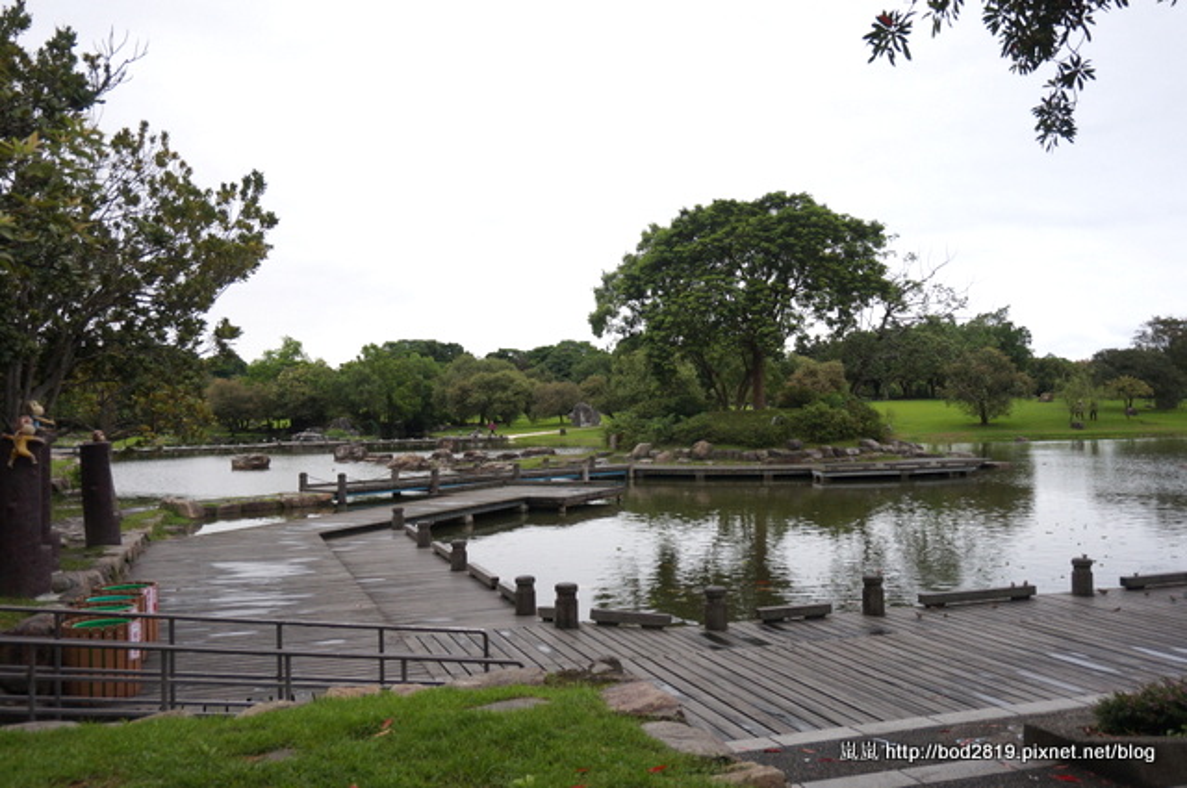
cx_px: 594
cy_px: 394
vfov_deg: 39.9
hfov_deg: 57.3
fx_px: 1087
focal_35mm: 33
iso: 400
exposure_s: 1/60
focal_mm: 22
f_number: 4
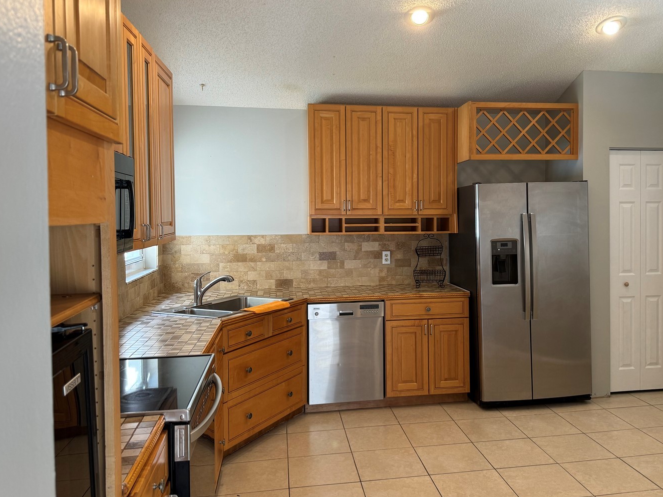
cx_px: 379
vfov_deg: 48.2
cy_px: 227
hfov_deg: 61.4
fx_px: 555
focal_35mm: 29
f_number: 1.78
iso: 125
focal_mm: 6.76
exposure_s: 1/60
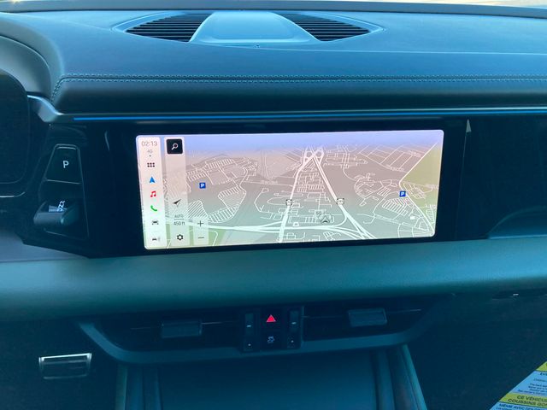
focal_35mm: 28
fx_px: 442
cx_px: 274
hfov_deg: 63.4
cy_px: 205
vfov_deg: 49.7
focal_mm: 3.99
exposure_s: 1/100
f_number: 1.8
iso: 32
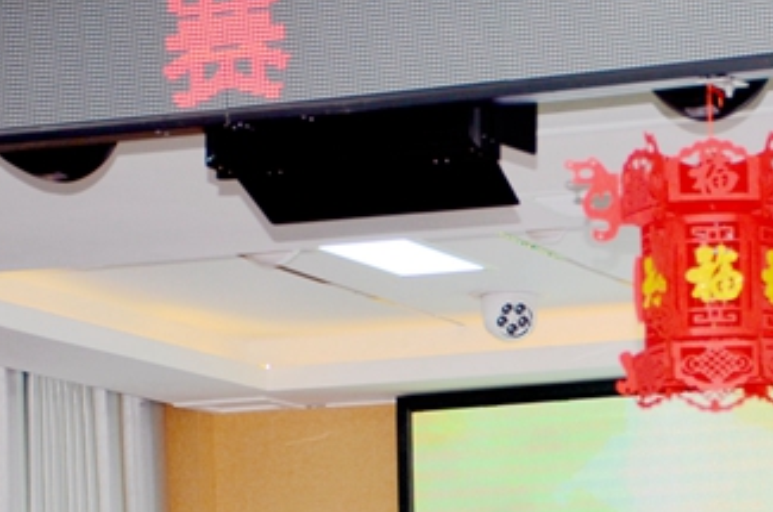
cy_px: 523
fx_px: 3561
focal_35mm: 166
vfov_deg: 8.2
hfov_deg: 12.2
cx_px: 804
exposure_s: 1/160
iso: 200
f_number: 4.5
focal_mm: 45
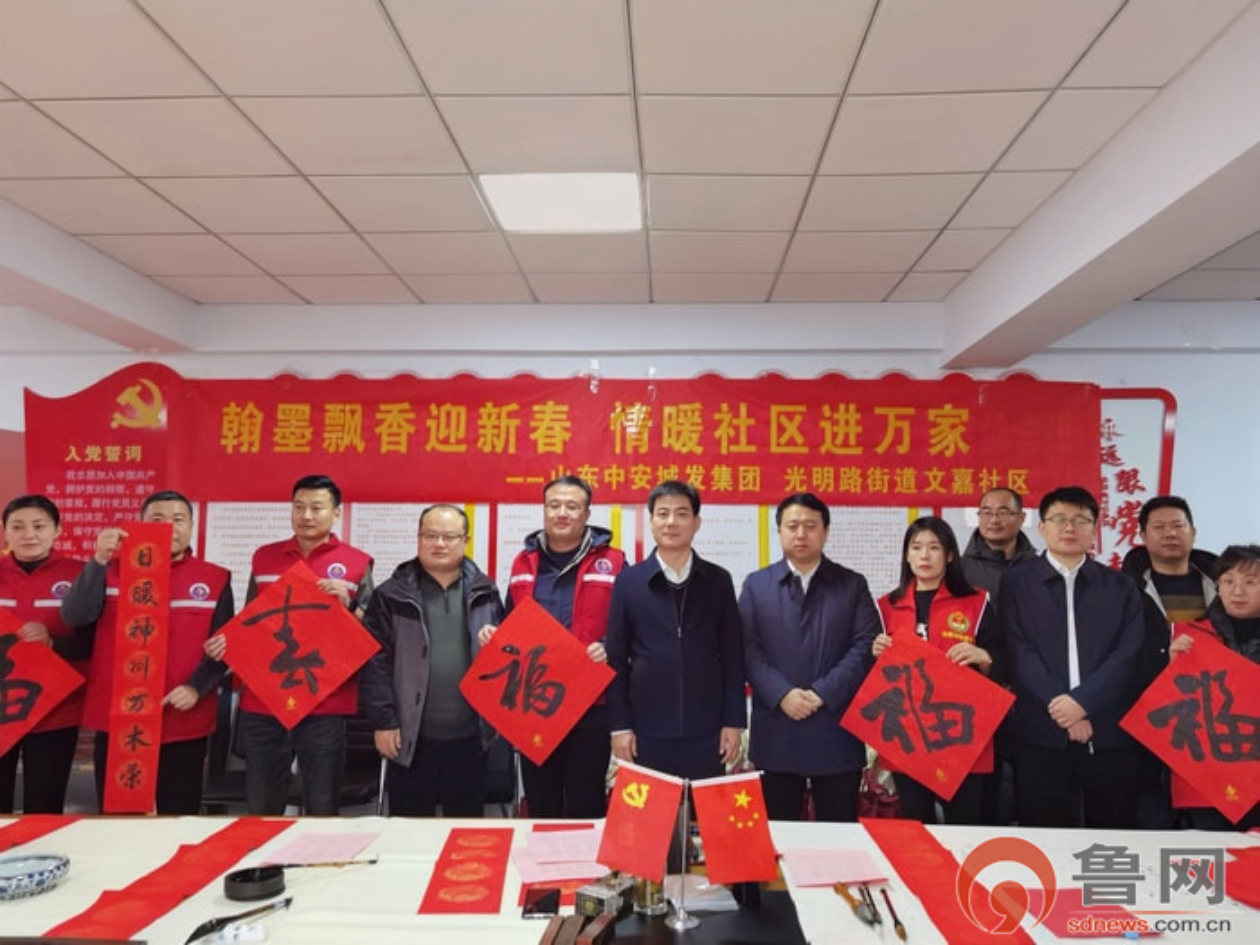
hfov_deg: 65.3
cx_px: 630
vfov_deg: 51.4
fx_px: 983
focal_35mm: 27
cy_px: 472
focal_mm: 6.71
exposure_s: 1/50
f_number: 1.9
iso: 125
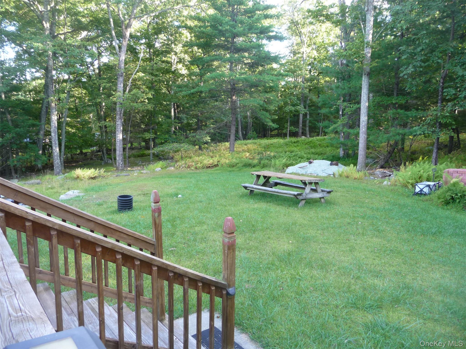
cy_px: 174
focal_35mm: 28
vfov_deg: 49.7
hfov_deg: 63.4
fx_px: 377
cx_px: 233
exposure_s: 1/30
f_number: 3.3
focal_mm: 4.7
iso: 160
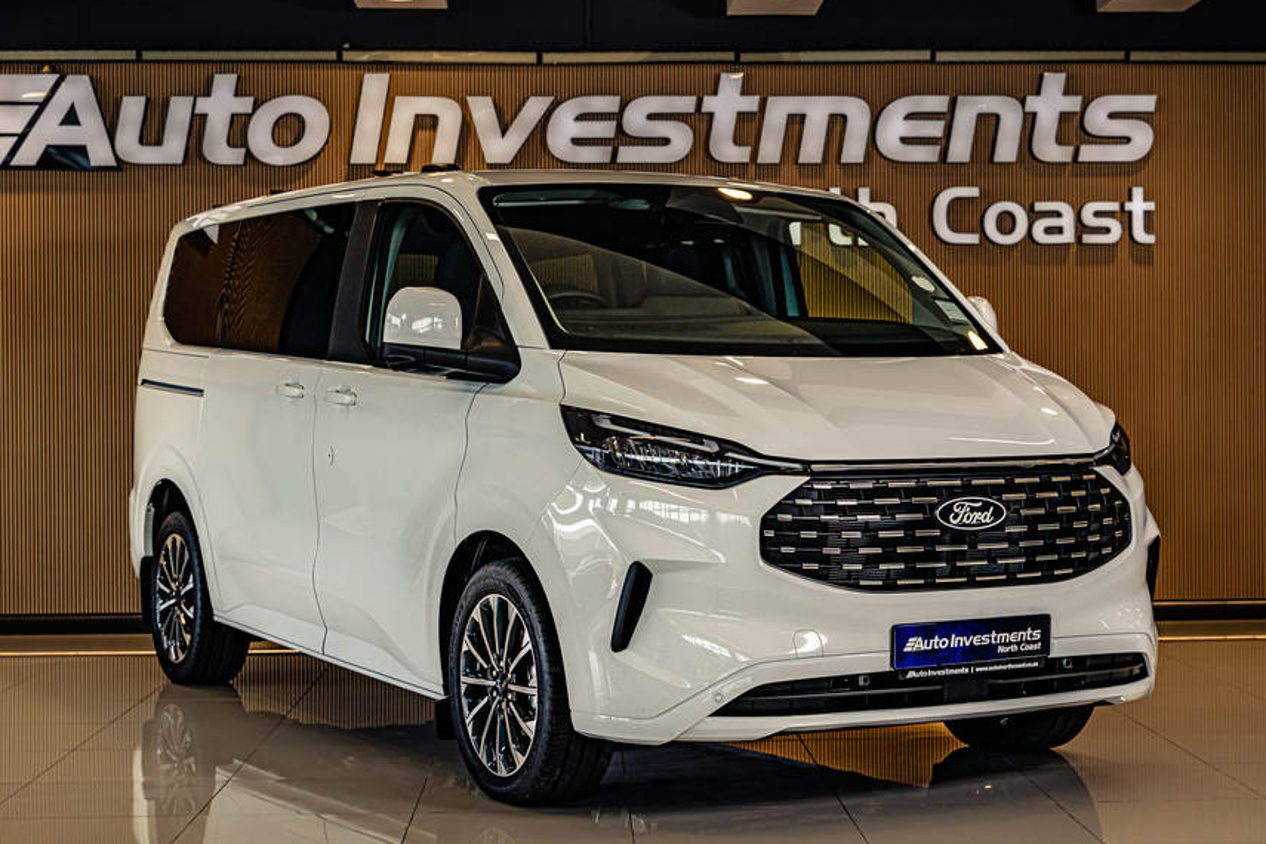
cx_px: 552
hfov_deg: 32.8
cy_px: 392
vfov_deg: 22.3
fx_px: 2145
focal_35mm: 61
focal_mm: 51
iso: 200
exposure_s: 1/200
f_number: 5
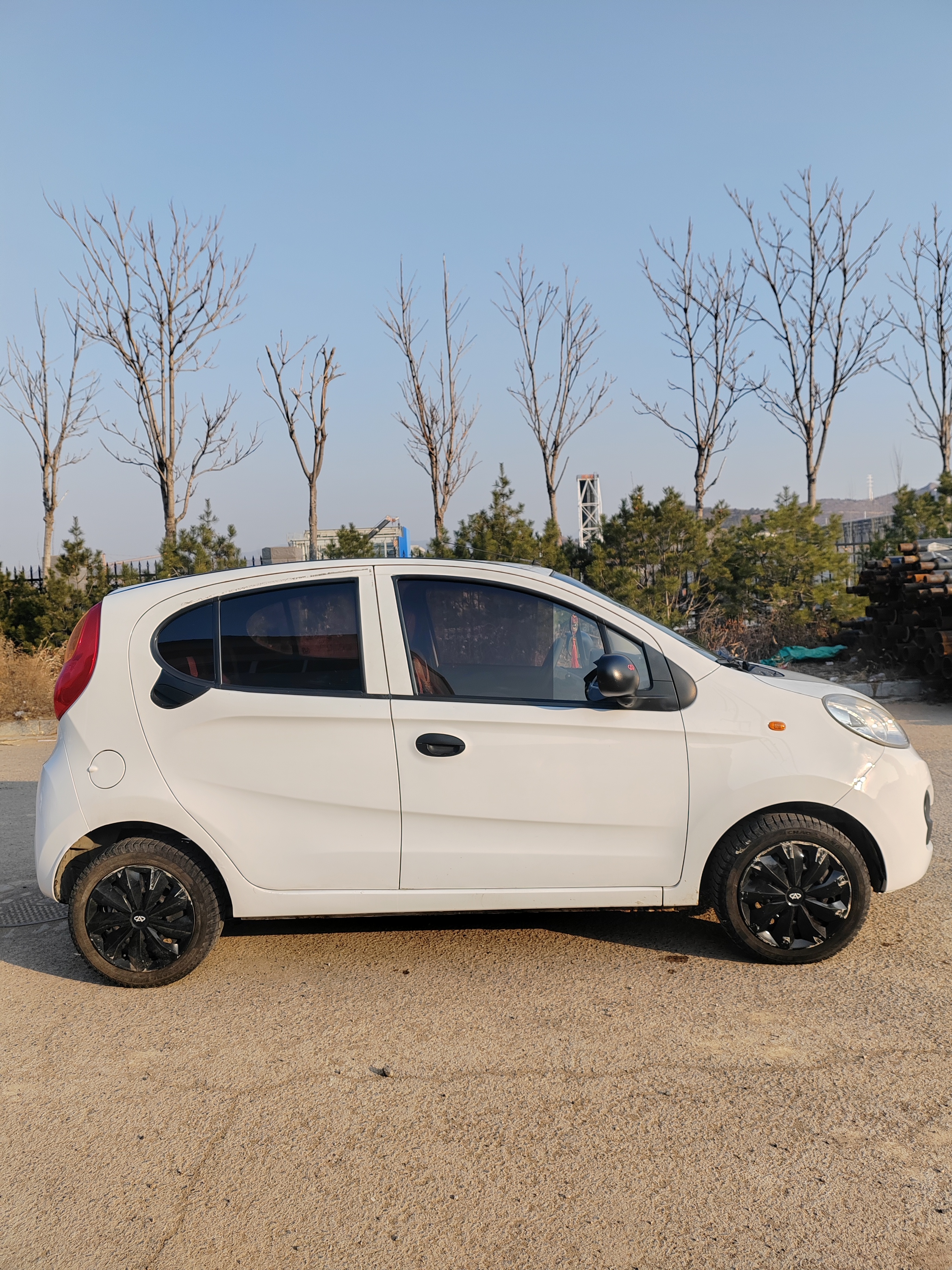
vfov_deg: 65.3
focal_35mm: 27
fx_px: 990
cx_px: 476
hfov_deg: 51.4
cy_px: 635
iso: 100
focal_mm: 6.14
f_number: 1.8
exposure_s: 1/460
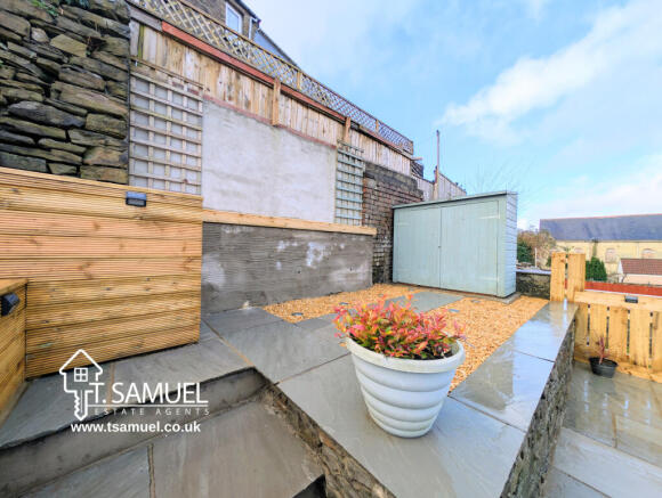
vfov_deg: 94.7
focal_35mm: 12
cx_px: 331
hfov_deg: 110.4
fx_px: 230
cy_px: 249
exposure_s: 1/625
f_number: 1.95
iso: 42
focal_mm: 2.23
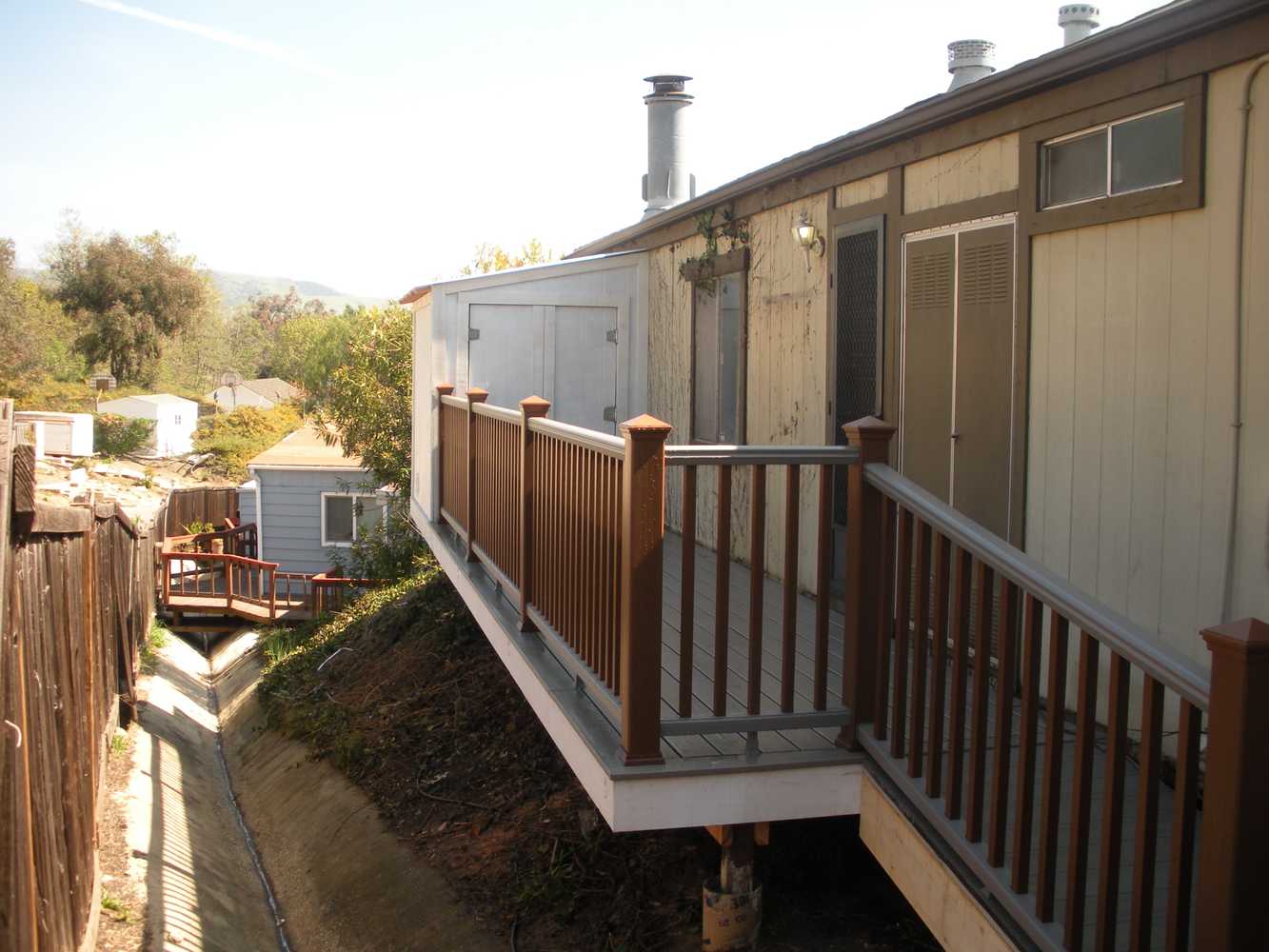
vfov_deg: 39.7
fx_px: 1320
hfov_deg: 51.4
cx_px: 634
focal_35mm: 36
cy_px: 476
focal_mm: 6.3
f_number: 3.5
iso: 64
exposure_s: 1/197
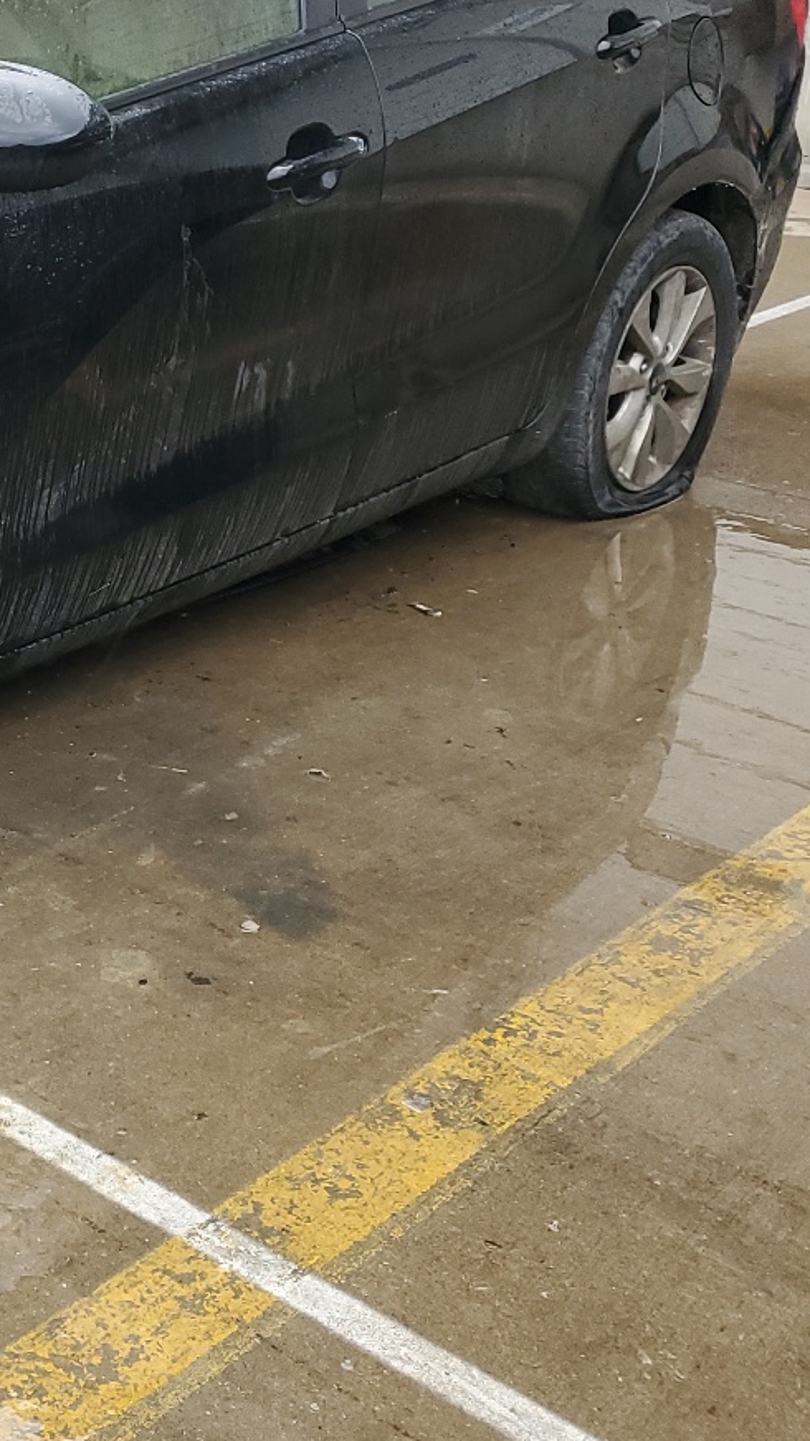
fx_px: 1987
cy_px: 483
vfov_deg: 39.4
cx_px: -410
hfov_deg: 19.9
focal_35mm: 52
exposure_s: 1/120
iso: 67
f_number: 1.5
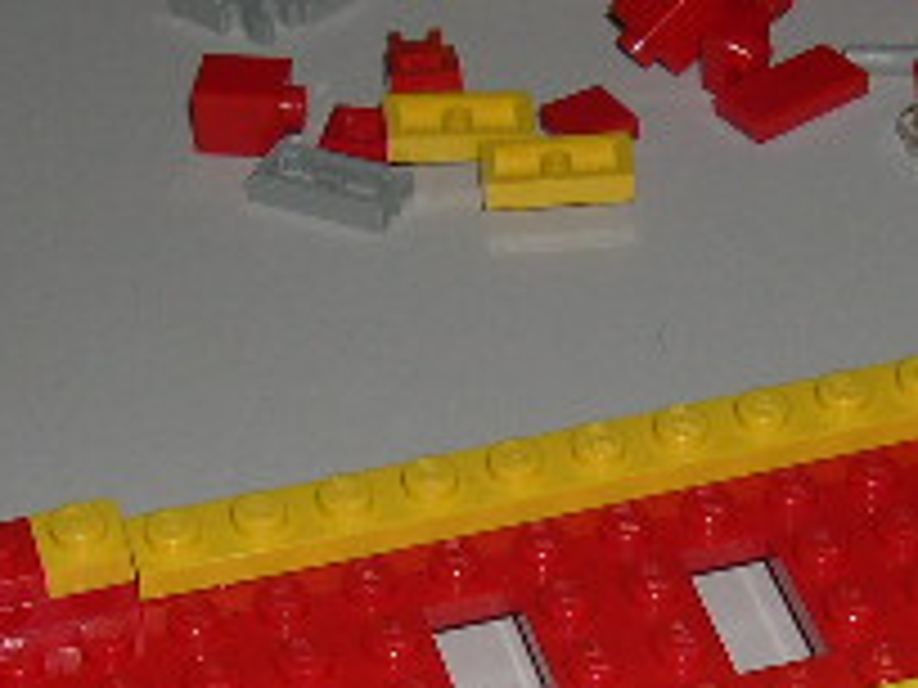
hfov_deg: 16.5
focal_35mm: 119
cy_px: 684
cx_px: 598
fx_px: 3156
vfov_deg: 12.3
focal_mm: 8
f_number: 7.6
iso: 100
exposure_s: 1/60
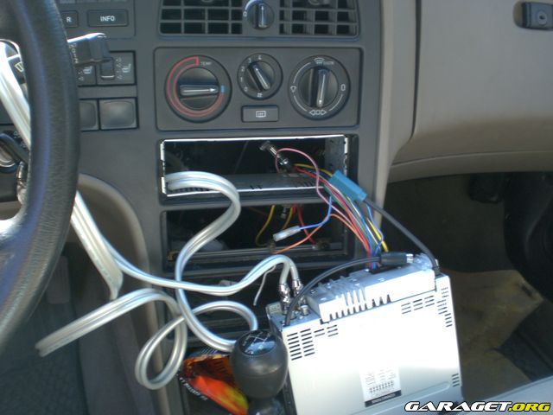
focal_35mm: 38
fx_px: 607
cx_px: 276
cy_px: 208
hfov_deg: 49.0
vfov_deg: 37.7
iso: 100
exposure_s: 1/60
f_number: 3.1
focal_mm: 6.3
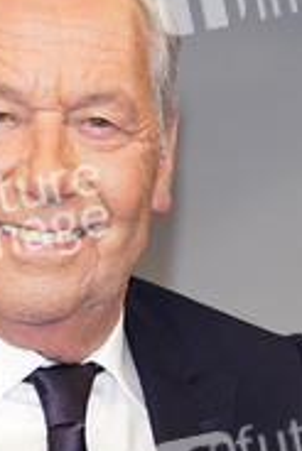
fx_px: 1771
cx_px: 54
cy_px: 346
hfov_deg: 9.7
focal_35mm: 141
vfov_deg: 14.5
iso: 2000
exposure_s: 1/160
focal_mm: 65
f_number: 5.6
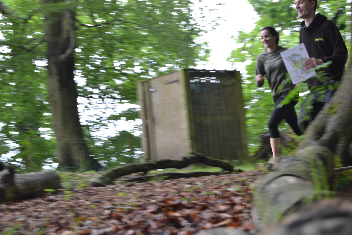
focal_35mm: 82
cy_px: 118
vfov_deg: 16.6
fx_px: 807
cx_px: 176
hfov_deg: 24.6
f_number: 5.6
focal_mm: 55
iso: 400
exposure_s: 1/60
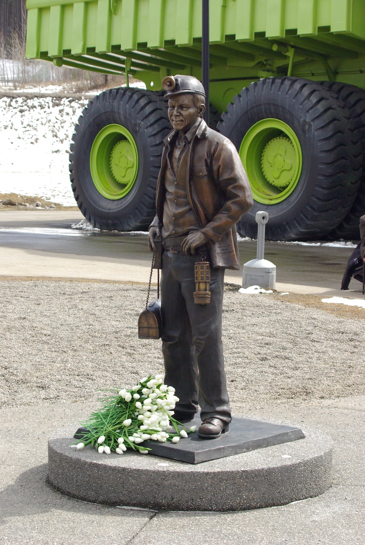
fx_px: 1251
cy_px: 272
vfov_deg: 24.6
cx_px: 182
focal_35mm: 82
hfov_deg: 16.6
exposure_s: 1/500
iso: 800
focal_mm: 55
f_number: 9.5
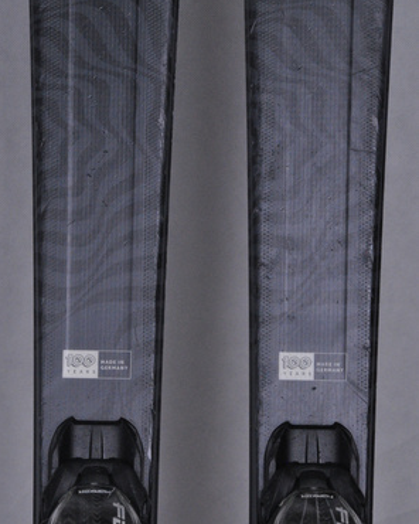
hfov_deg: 8.6
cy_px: 300
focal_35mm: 180
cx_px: 209
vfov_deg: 10.7
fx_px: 2784
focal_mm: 105
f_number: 11
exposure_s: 1/125
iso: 3200
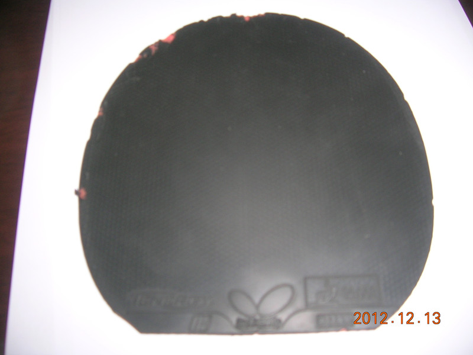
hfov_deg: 52.6
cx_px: 236
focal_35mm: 35
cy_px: 178
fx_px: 478
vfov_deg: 40.7
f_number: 2.8
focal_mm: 5.4
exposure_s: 1/60.1
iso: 50
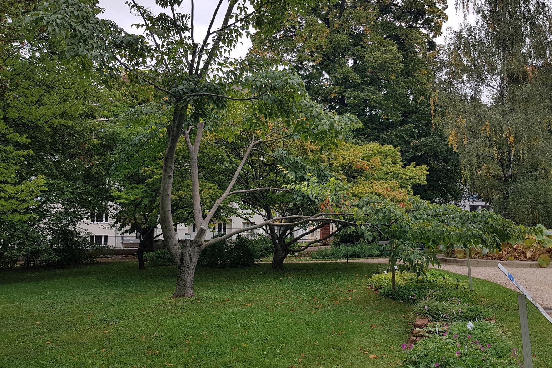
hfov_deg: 65.5
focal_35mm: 28
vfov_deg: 46.4
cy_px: 187
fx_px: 429
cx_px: 280
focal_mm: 4.2
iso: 50
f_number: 1.7
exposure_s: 1/1560
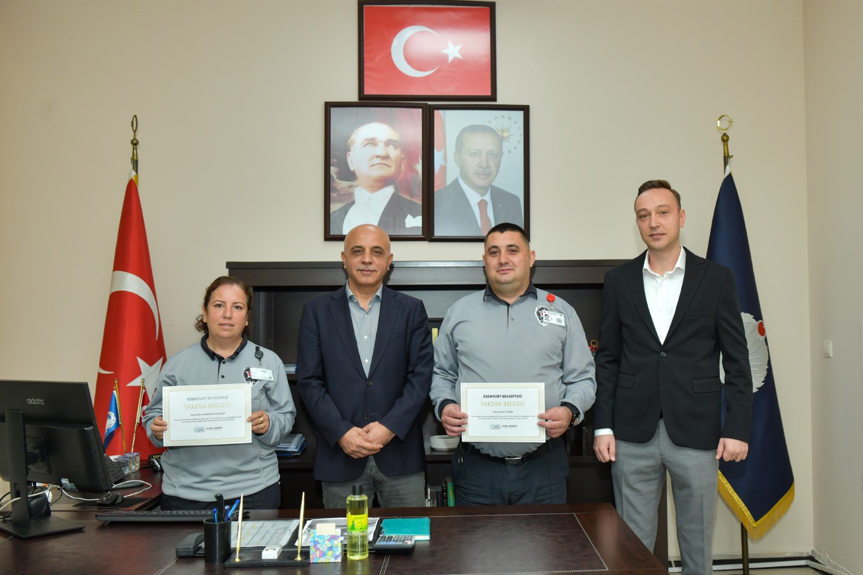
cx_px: 432
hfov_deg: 58.7
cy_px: 288
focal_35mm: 32
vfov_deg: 41.1
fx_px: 767
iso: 640
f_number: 5
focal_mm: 32
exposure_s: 1/250
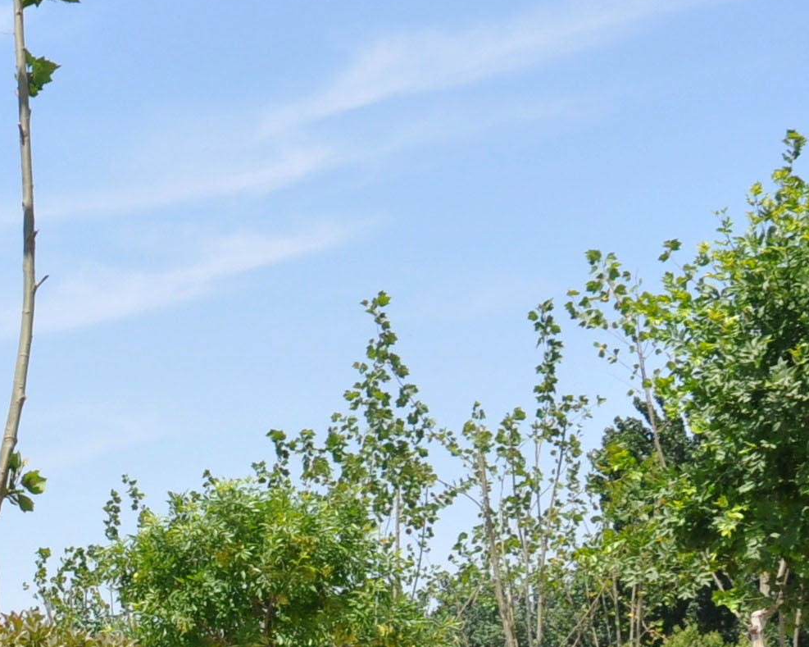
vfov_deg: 13.9
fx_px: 2633
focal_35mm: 110
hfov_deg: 15.9
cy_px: 566
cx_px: -423
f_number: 9
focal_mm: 18
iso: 200
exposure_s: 1/320
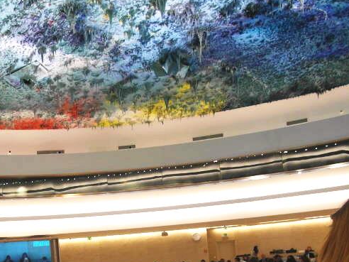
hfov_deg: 34.9
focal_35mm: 50
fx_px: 504
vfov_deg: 28.0
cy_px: 236
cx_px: 6
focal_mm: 5.2
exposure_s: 1/45
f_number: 2.5
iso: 120
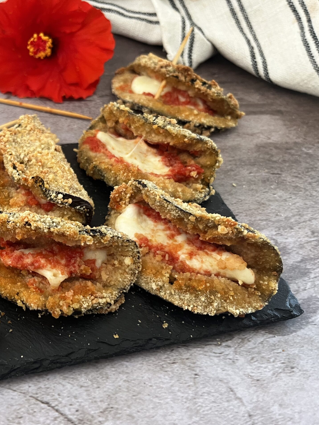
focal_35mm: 35
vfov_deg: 52.6
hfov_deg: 38.2
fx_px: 430
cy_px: 213
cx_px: 38
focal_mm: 5.1
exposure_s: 1/60
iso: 160
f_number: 1.6
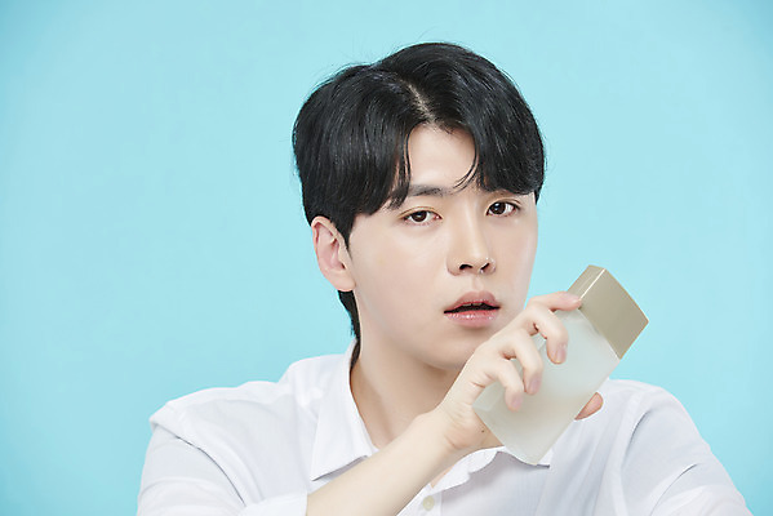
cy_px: 258
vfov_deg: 7.4
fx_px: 3974
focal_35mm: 185
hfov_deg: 11.1
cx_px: 386
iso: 64
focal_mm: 185
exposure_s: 1/125
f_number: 7.1
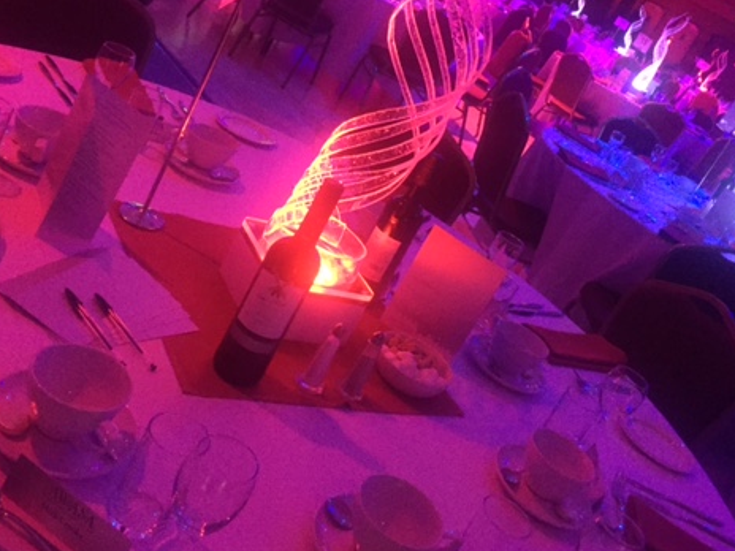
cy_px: 176
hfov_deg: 46.7
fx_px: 849
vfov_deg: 35.5
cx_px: 417
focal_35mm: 40
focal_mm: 4.15
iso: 320
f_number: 2.2
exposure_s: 1/17
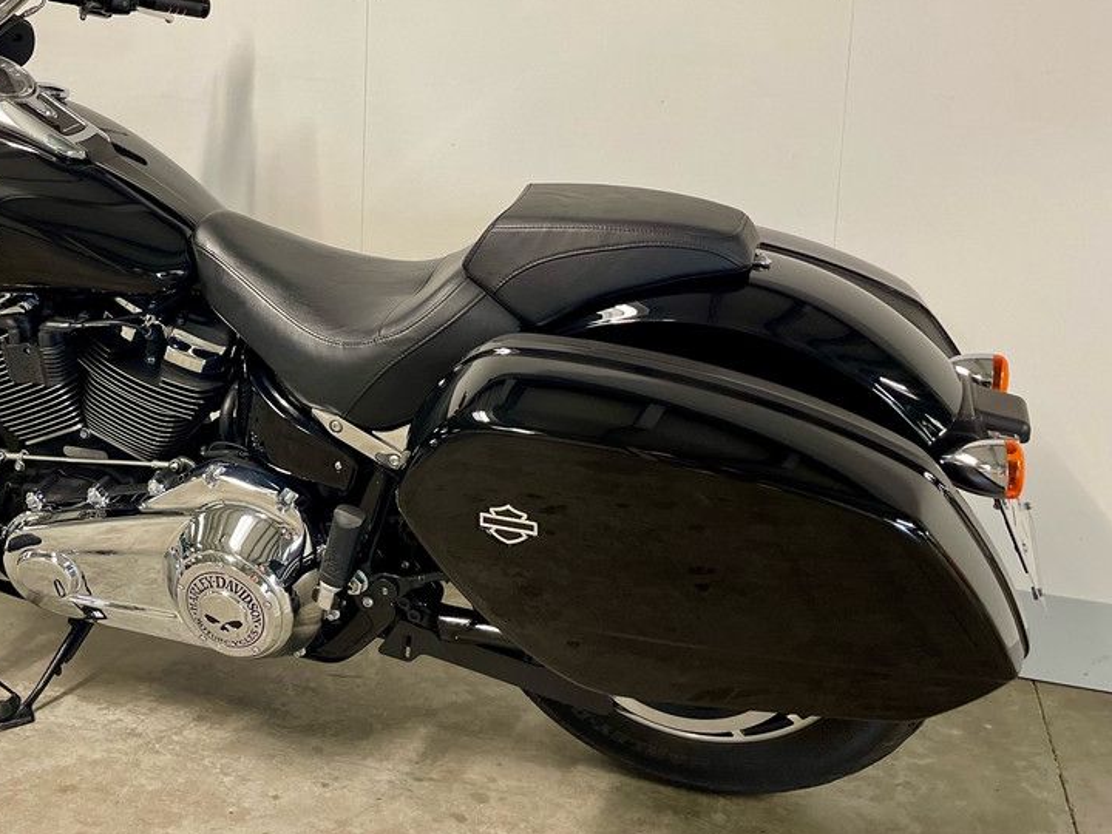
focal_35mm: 37
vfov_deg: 38.3
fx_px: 1189
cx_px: 349
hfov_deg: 49.1
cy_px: 286
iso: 200
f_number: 1.6
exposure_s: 1/50
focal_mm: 5.1
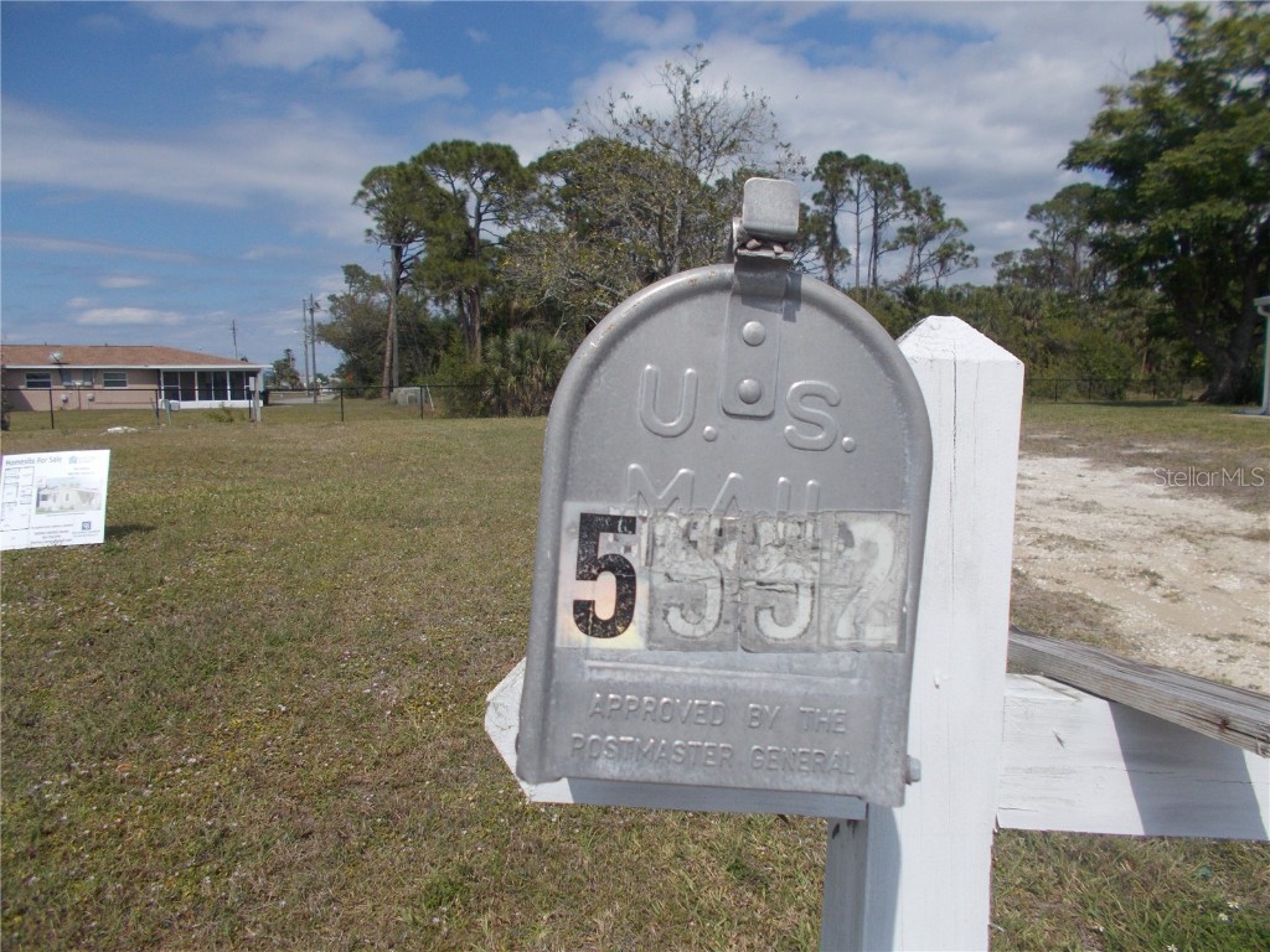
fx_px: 954
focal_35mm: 26
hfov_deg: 67.3
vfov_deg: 53.1
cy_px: 476
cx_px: 635
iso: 80
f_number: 8
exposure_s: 1/320
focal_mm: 4.6
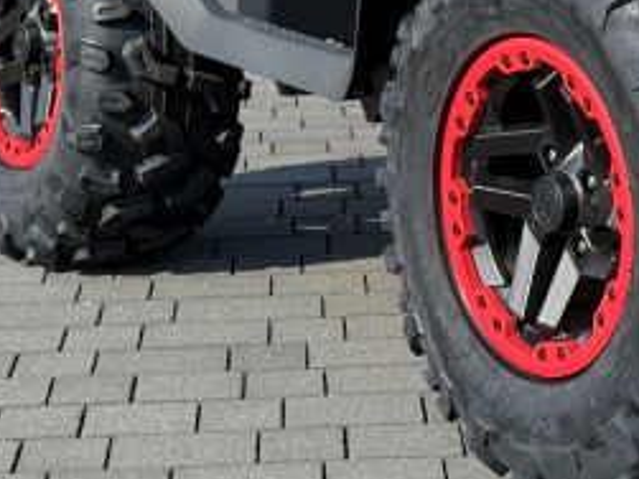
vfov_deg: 9.5
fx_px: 2823
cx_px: 692
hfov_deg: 12.7
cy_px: -204
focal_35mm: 153
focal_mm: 6.76
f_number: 1.78
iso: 64
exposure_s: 1/3704
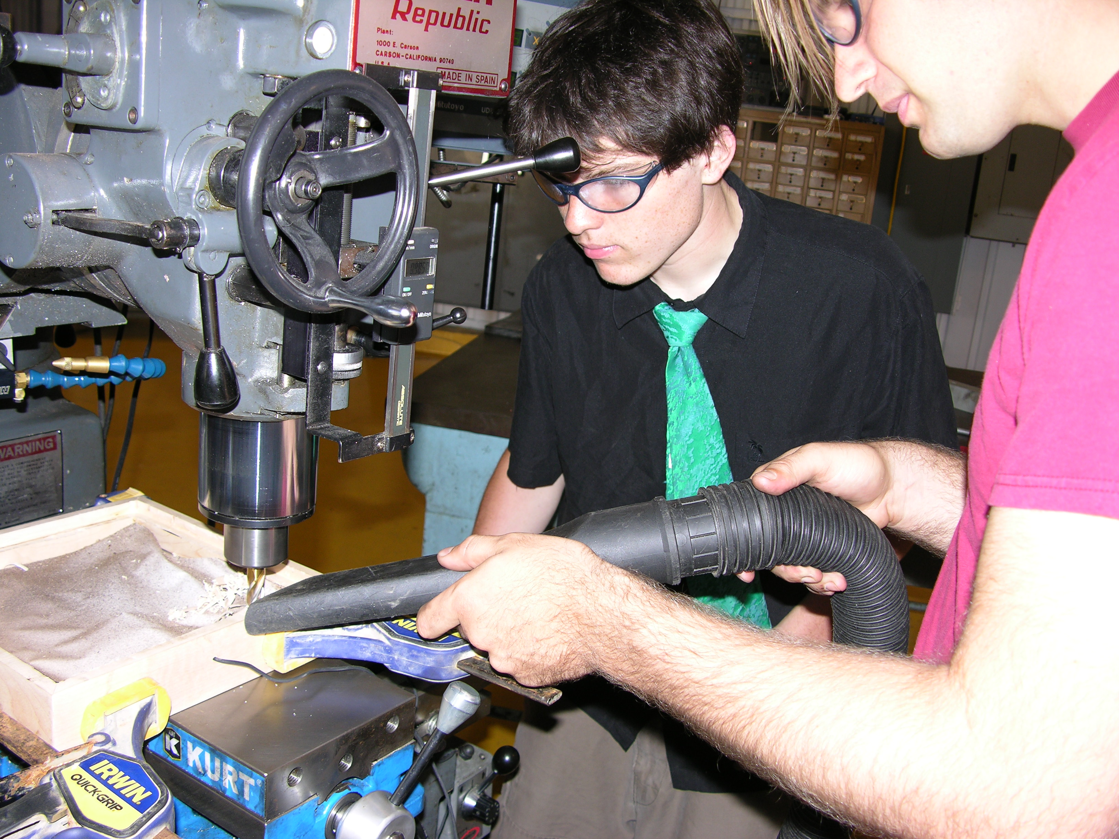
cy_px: 420
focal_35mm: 35
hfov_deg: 52.6
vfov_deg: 40.7
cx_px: 560
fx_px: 1131
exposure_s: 1/60.1
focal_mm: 8.9
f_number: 2.8
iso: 50
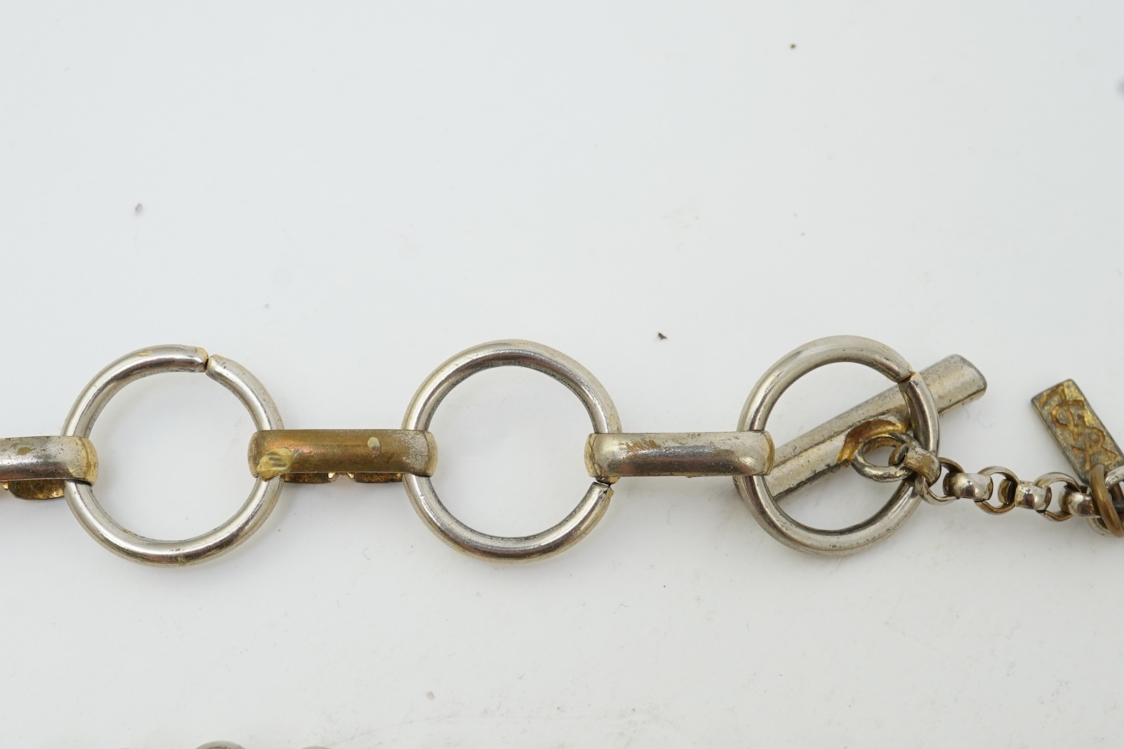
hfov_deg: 36.2
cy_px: 440
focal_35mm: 55
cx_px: 519
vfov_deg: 24.6
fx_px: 1717
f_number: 14
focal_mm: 30
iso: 640
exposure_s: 1/60
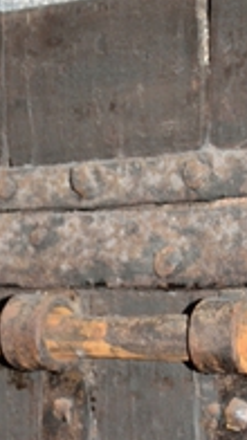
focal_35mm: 101
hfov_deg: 11.7
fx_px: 1178
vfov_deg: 19.3
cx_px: 298
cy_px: 597
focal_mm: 18
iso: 125
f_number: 3.5
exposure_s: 1/200
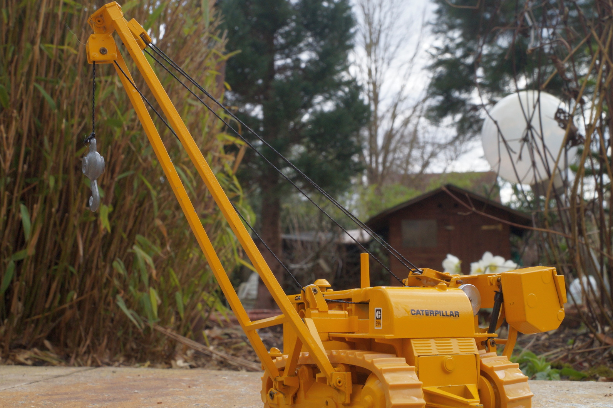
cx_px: 257
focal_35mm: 49
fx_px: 834
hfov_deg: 40.3
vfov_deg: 27.5
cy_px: 209
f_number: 18
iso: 320
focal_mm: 26
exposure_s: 1/60
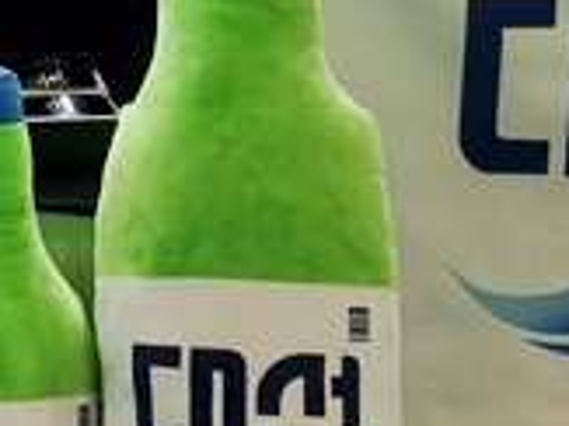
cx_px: -499
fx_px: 2628
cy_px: -119
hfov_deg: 11.4
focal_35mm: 160
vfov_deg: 9.1
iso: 125
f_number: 1.8
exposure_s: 1/120
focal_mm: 5.4
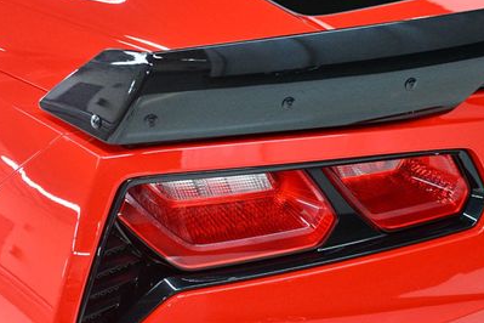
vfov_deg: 17.6
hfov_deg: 26.3
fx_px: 1035
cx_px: 264
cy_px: 233
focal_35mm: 77
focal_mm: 32
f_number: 4
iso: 3200
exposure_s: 1/100
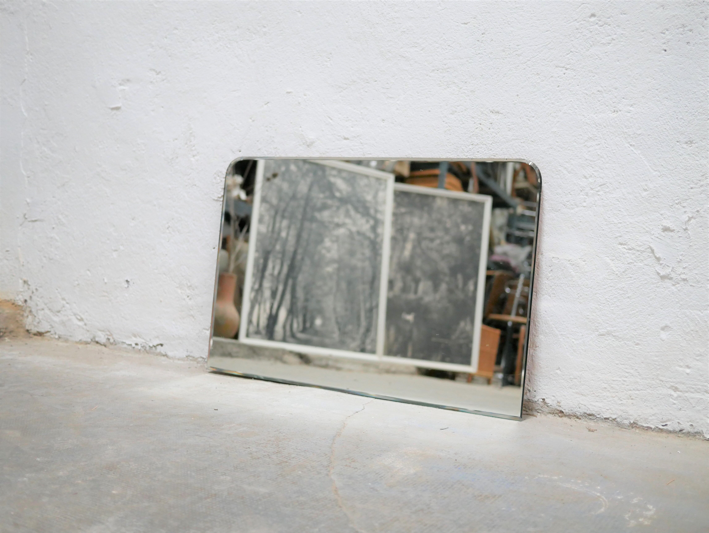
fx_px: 820
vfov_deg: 36.0
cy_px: 266
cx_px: 354
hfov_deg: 46.8
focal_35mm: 40
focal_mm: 20
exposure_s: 1/60
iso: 1250
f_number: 1.7
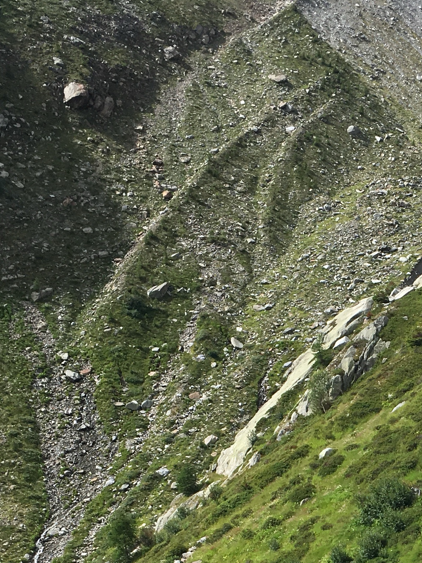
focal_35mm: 75
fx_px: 1219
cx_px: 432
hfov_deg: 19.0
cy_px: 556
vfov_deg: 24.8
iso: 25
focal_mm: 4.15
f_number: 2.2
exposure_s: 1/1012
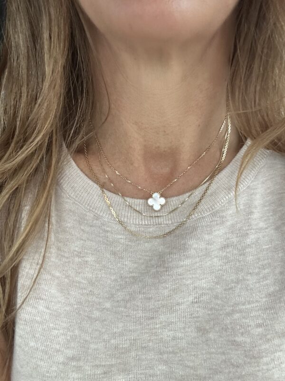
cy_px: 190
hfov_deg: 46.8
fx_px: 329
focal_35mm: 30
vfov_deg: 60.0
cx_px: 142
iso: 160
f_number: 1.9
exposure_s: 1/60
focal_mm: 2.69
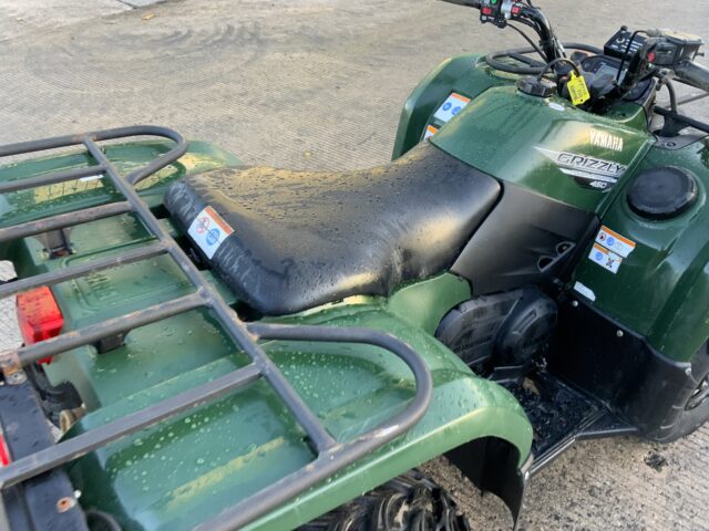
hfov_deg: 61.7
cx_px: 354
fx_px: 594
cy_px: 266
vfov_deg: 48.2
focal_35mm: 29
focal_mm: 3
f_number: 1.8
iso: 64
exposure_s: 1/122
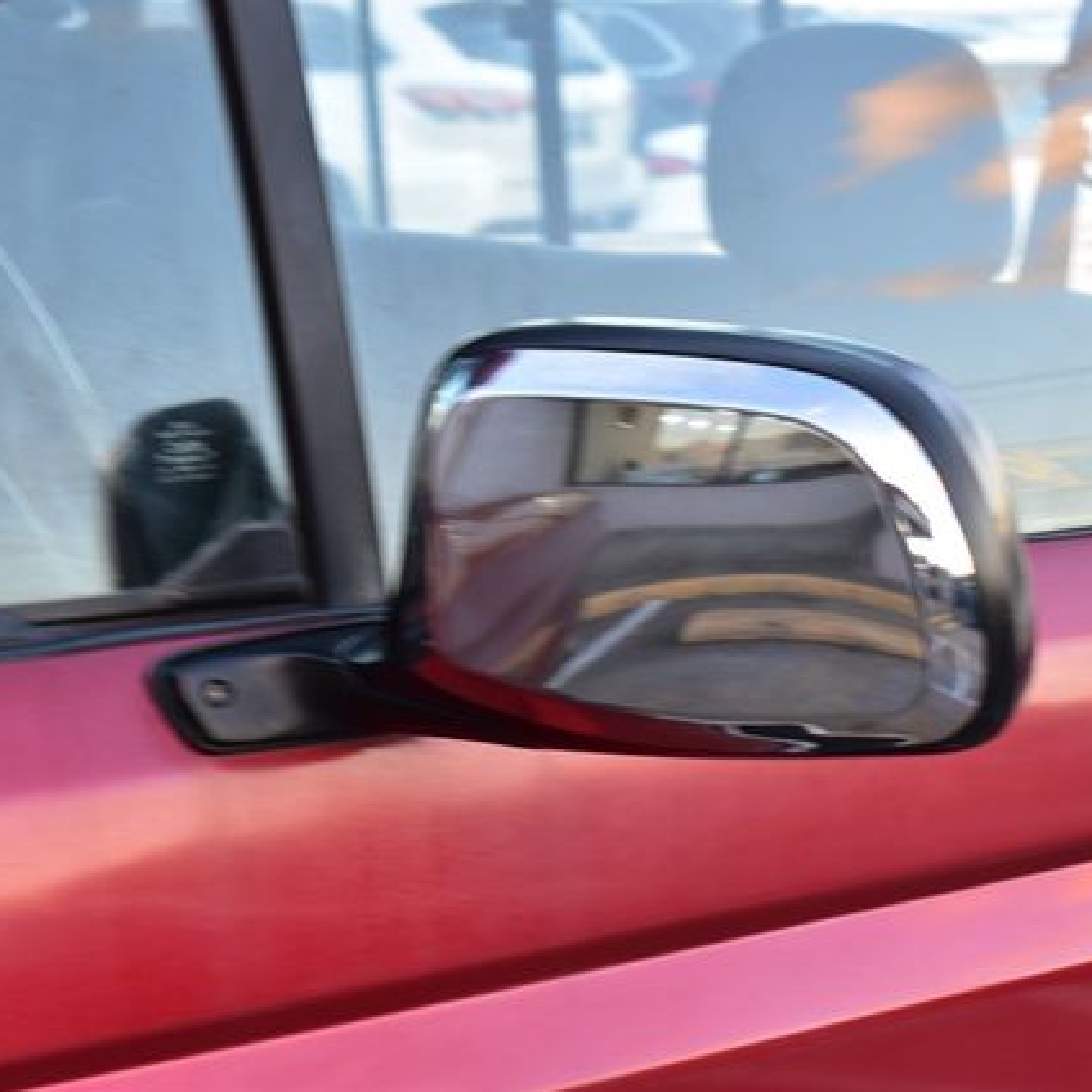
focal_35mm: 77
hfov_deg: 22.4
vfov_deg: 22.5
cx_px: 646
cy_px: 546
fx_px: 2748
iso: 400
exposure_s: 1/30
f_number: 7.1
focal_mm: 40
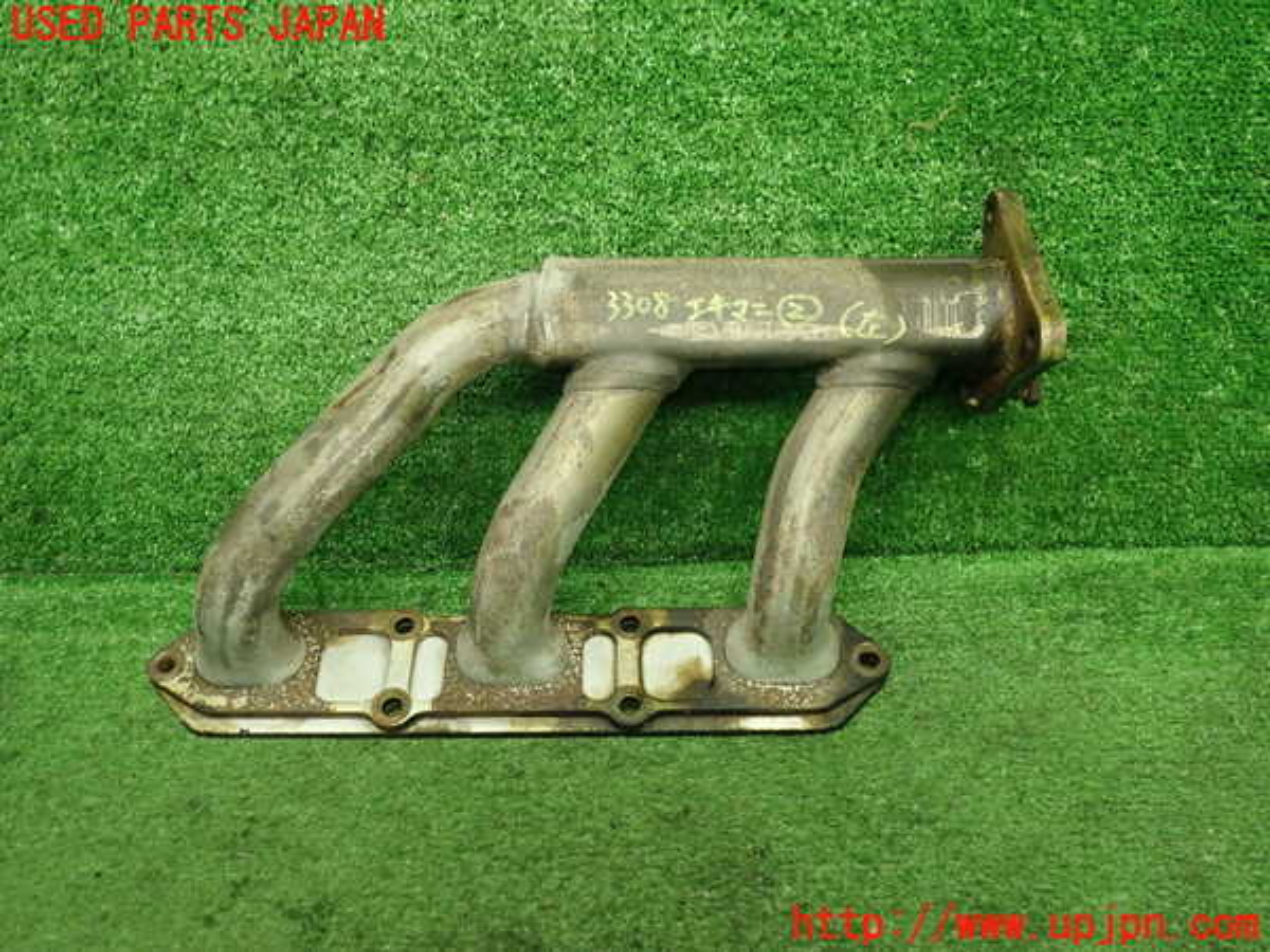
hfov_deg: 60.0
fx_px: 1101
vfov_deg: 46.8
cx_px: 635
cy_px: 476
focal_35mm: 30
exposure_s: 1/125
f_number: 2.3
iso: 800
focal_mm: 5.5
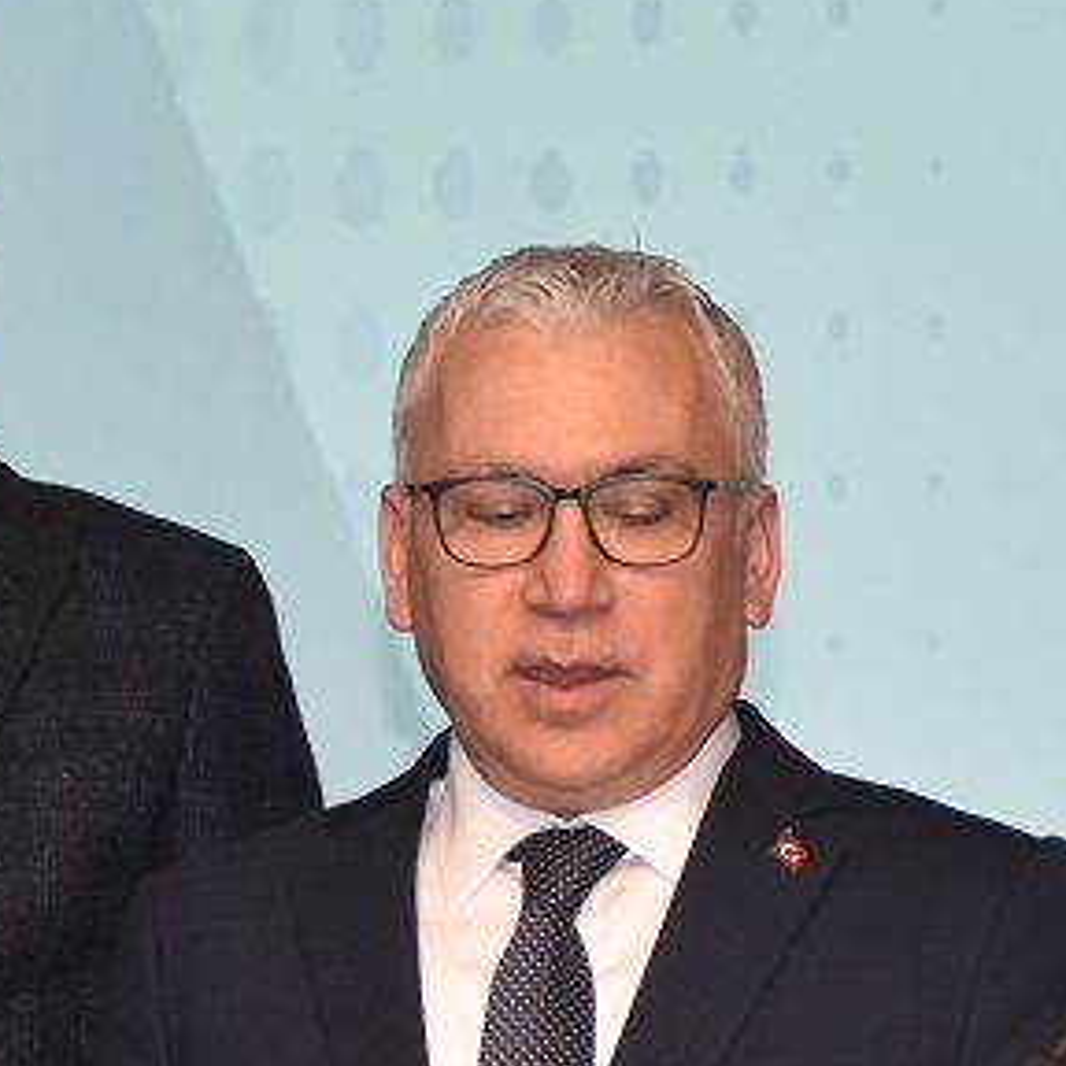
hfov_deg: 5.2
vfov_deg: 5.2
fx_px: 11846
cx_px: 477
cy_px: 757
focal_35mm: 340
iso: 560
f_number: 5
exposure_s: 1/60
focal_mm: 60
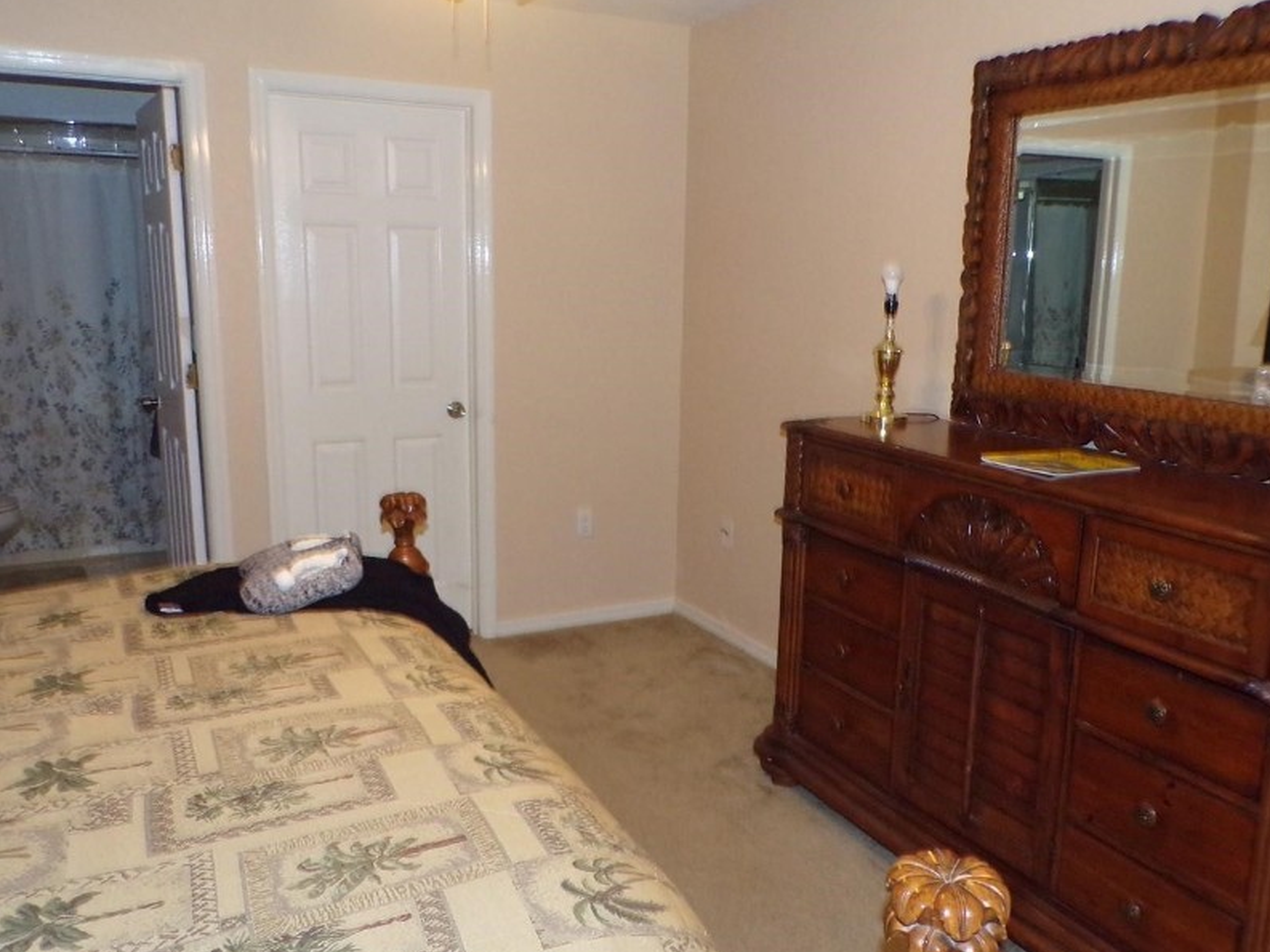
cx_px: 665
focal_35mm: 31
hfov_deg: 58.3
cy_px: 464
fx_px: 1138
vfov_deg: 45.4
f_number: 3
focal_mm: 4.3
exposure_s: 1/34
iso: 320
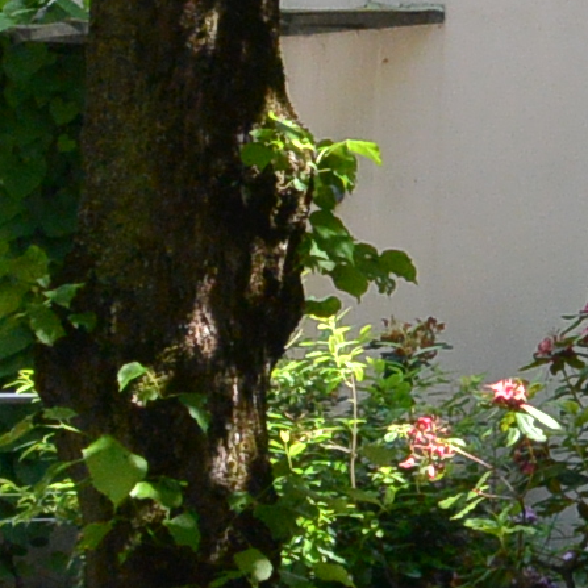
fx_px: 3075
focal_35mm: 160
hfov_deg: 9.6
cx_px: 1442
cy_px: -22
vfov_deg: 10.8
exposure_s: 1/250
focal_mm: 11
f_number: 3.5
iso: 360
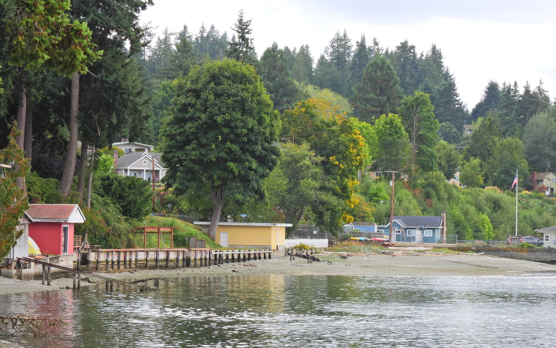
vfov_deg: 9.1
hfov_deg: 14.5
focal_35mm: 144
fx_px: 2182
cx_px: 278
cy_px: 203
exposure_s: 1/50
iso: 100
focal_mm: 24.1
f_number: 8
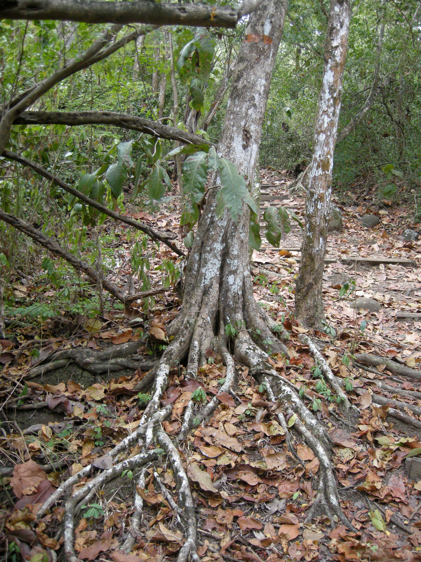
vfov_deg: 52.6
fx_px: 568
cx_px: 210
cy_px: 281
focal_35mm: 35
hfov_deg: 40.7
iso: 191
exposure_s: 1/63
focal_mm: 7.5
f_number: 2.7
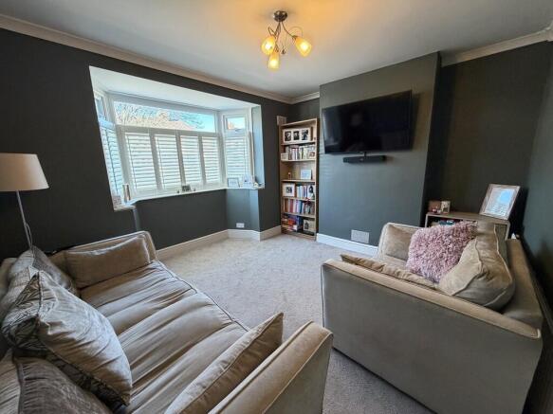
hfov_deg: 102.1
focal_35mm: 14
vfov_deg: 85.7
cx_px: 276
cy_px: 207
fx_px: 224
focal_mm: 2.22
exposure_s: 1/50
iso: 250
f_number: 2.2
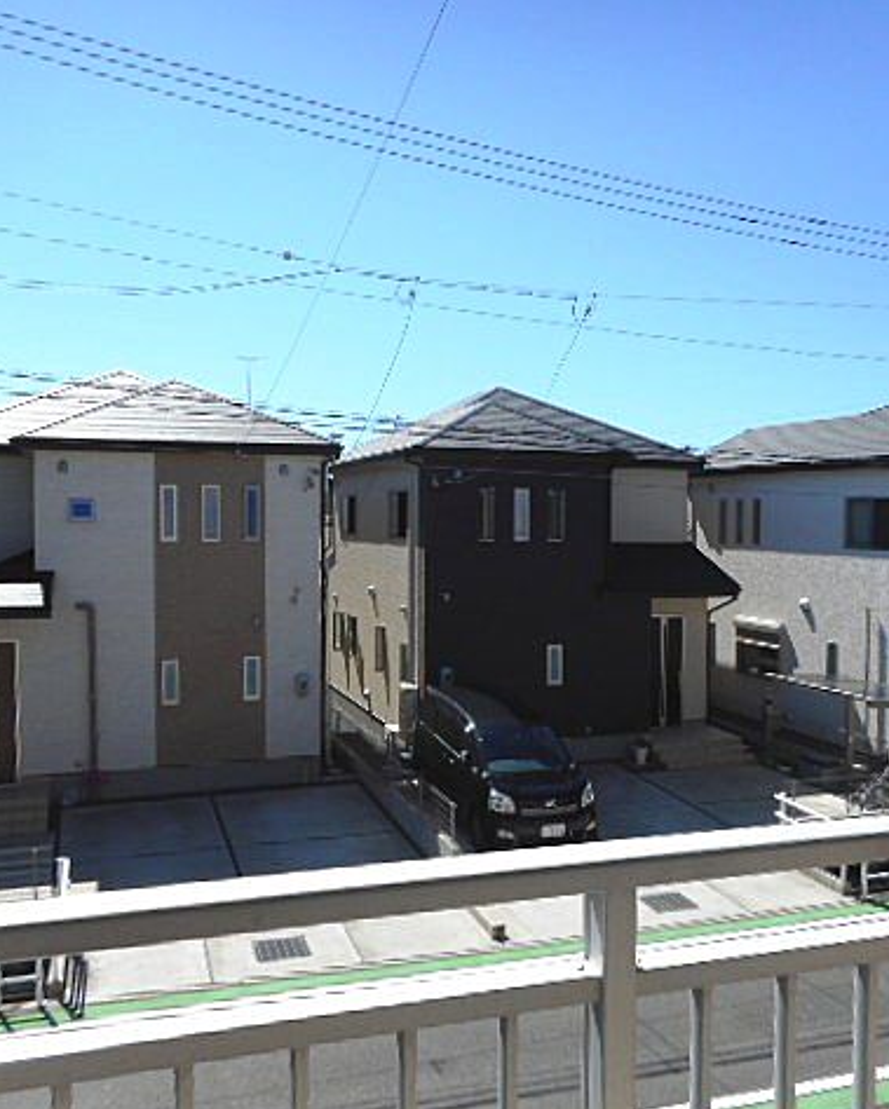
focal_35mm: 33
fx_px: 1084
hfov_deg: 44.4
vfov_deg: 54.2
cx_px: 514
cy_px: 558
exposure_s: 1/800
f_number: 3.7
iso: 80
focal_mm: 4.5
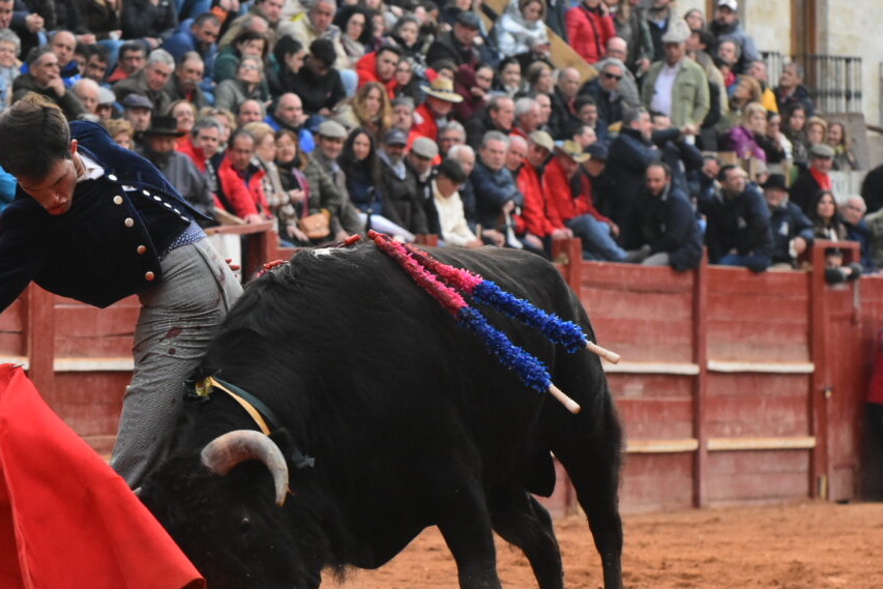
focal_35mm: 232
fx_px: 5691
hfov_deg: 8.9
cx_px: 349
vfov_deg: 5.9
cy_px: 399
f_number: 8
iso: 3200
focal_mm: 110
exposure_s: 1/1000
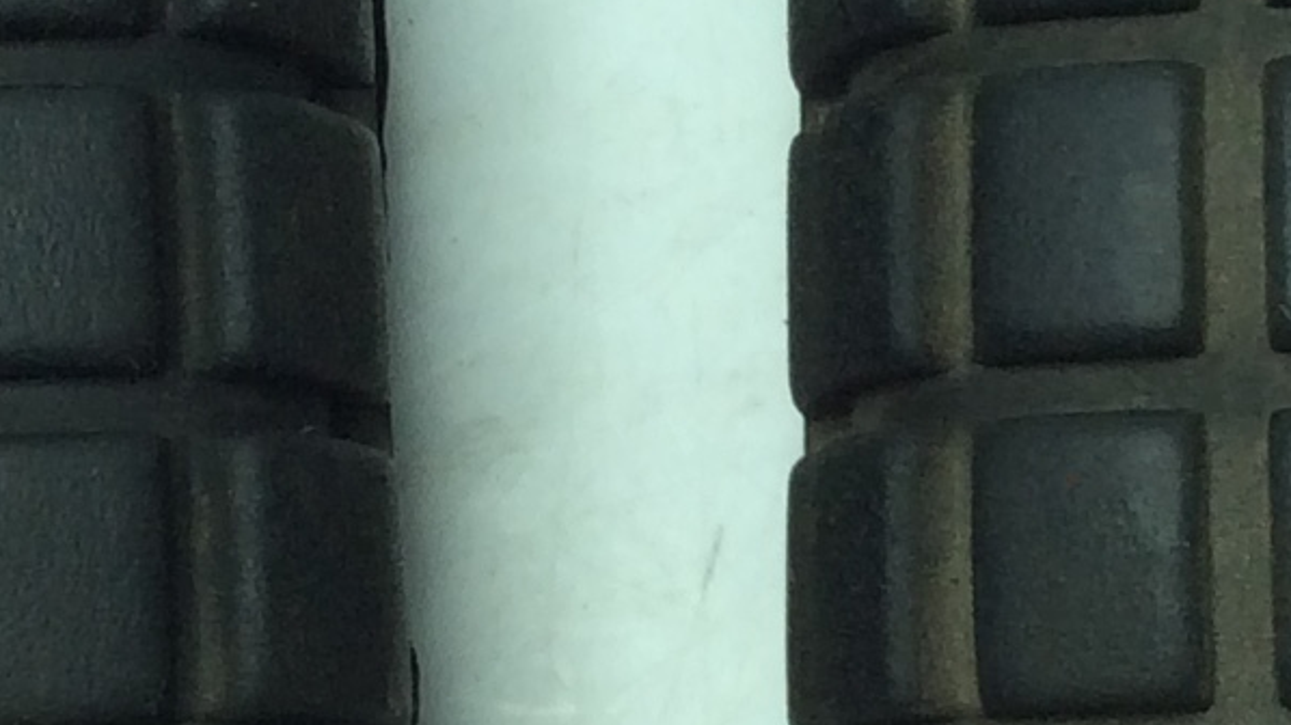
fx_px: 5168
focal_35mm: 151
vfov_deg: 8.0
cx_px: 583
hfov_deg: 14.2
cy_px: -114
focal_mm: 3.3
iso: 32
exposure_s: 1/329
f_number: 2.4
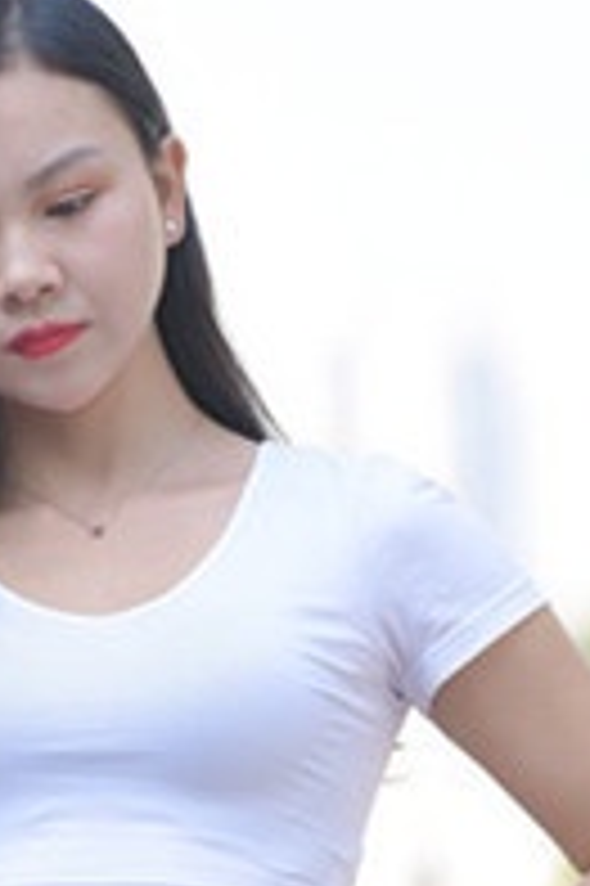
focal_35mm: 685
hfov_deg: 2.0
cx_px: 99
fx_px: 16868
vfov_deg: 3.0
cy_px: 1266
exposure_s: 1/800
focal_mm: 200
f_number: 4
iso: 400
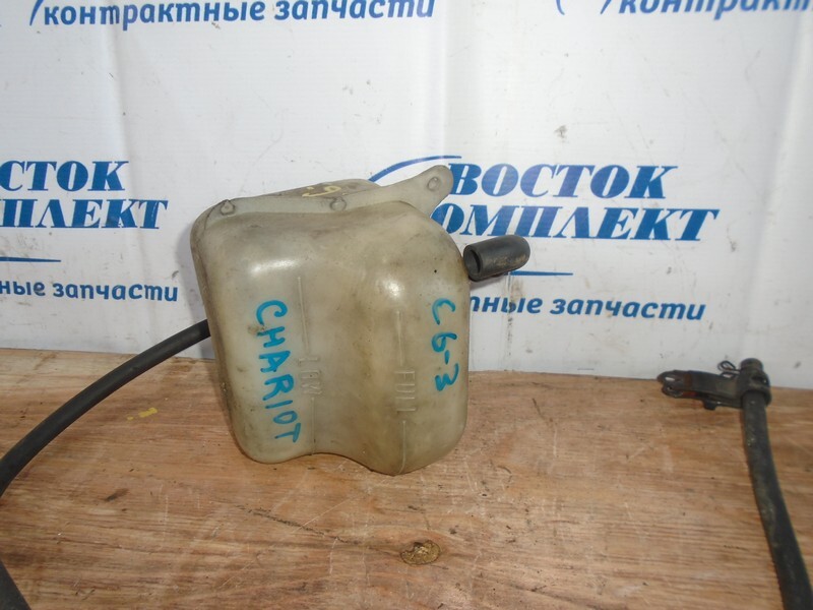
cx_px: 406
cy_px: 305
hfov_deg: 67.3
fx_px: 611
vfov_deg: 53.1
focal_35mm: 26
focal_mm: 4.6
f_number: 3.2
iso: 100
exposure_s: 1/30
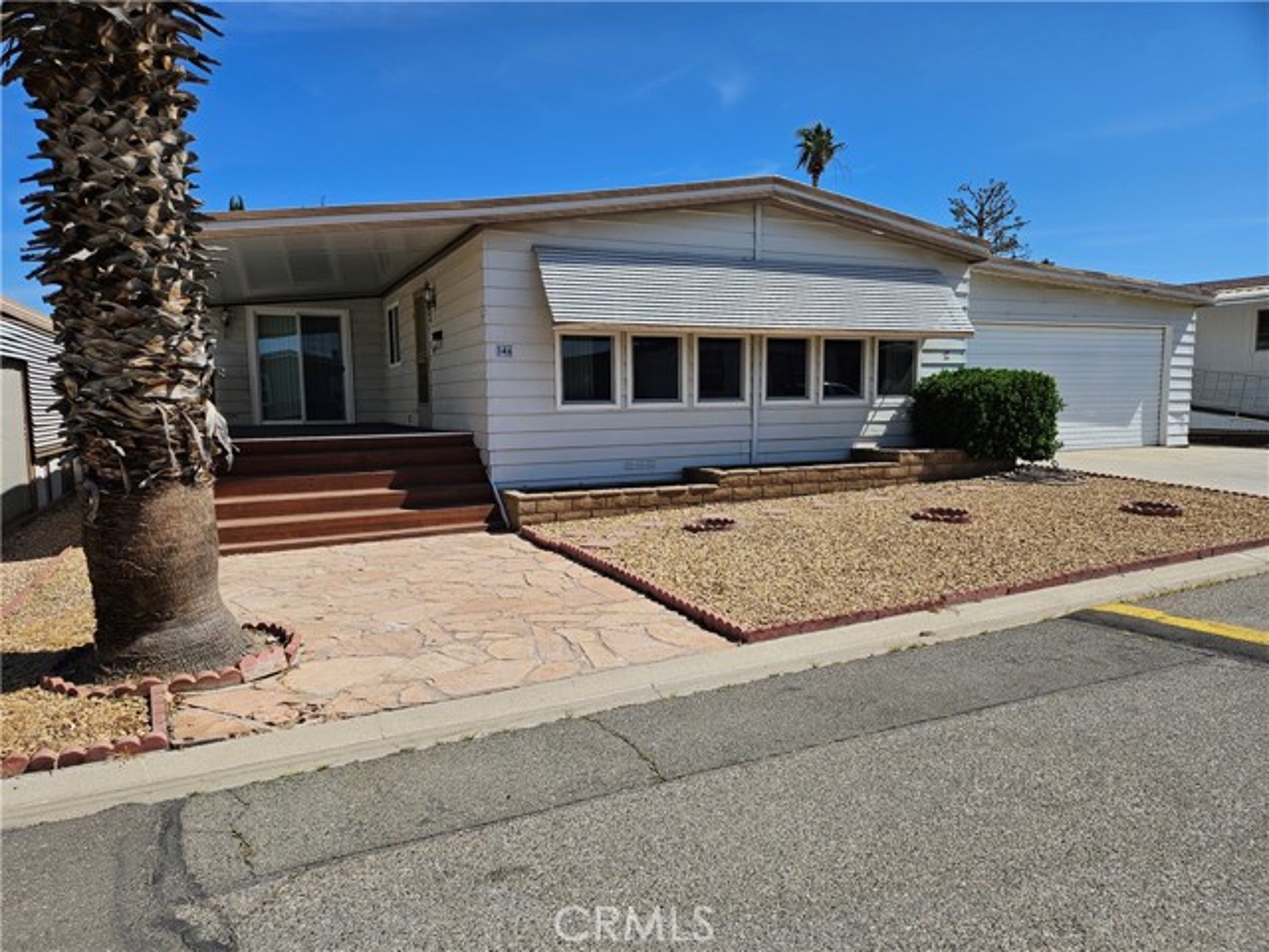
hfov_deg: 73.9
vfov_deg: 58.9
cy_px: 476
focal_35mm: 23
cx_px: 634
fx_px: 843
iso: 25
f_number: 1.8
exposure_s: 1/2820
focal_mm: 5.4
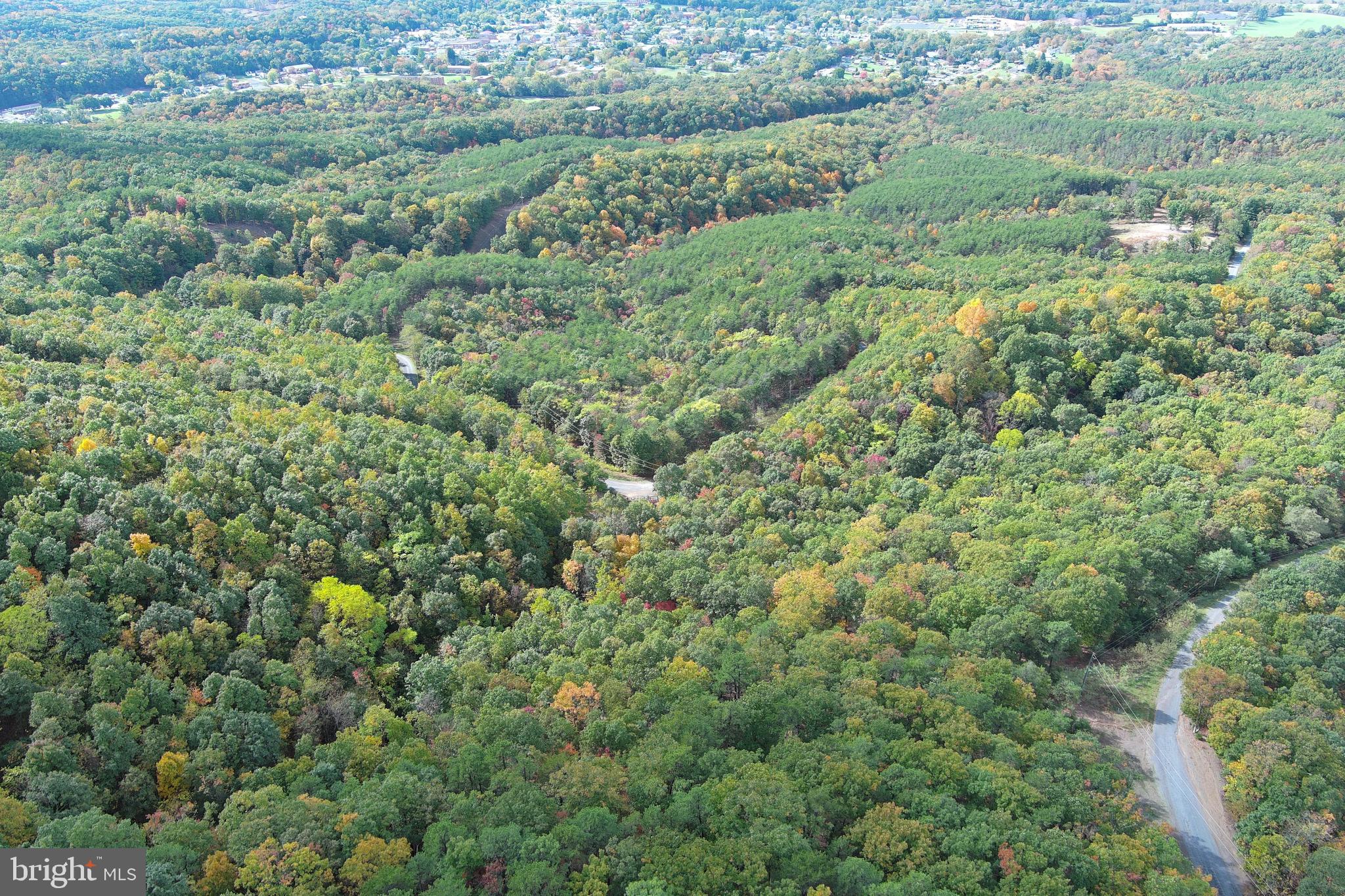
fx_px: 1083
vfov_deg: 45.0
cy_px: 448
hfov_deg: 63.7
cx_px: 672
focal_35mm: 29
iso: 100
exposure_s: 1/268
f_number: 2.8
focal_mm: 10.57
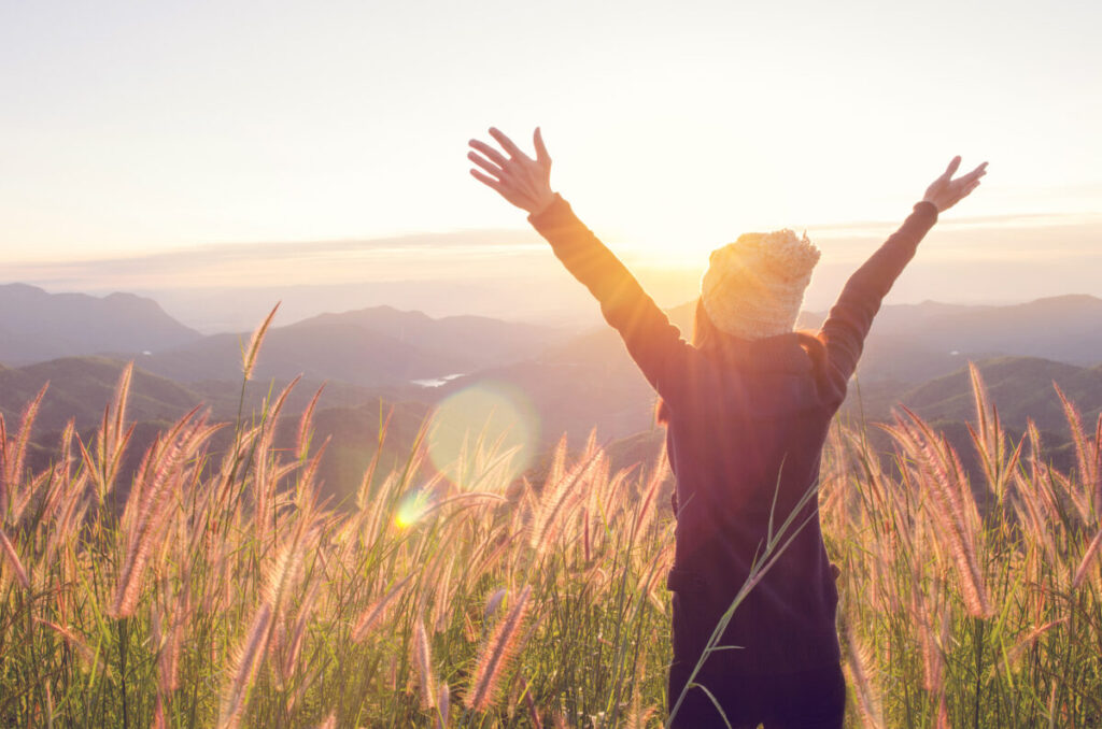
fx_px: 1008
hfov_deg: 57.3
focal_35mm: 33
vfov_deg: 39.8
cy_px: 364
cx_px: 551
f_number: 8
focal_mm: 22
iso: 100
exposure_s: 1/40
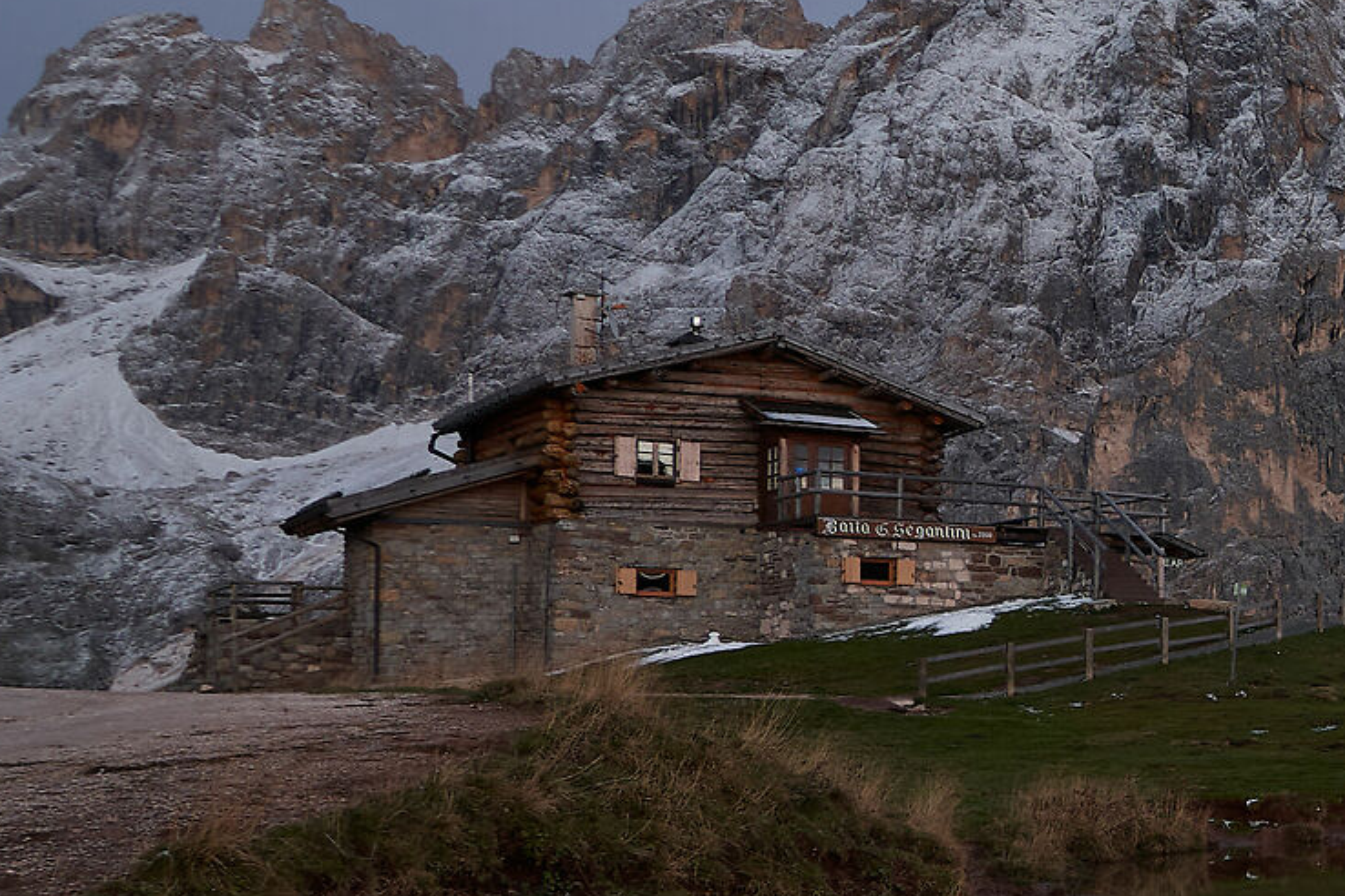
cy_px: 628
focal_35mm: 54
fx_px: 2003
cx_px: 2160
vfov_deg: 25.0
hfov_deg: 25.0
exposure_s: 1/15
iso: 100
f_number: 9
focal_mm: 11
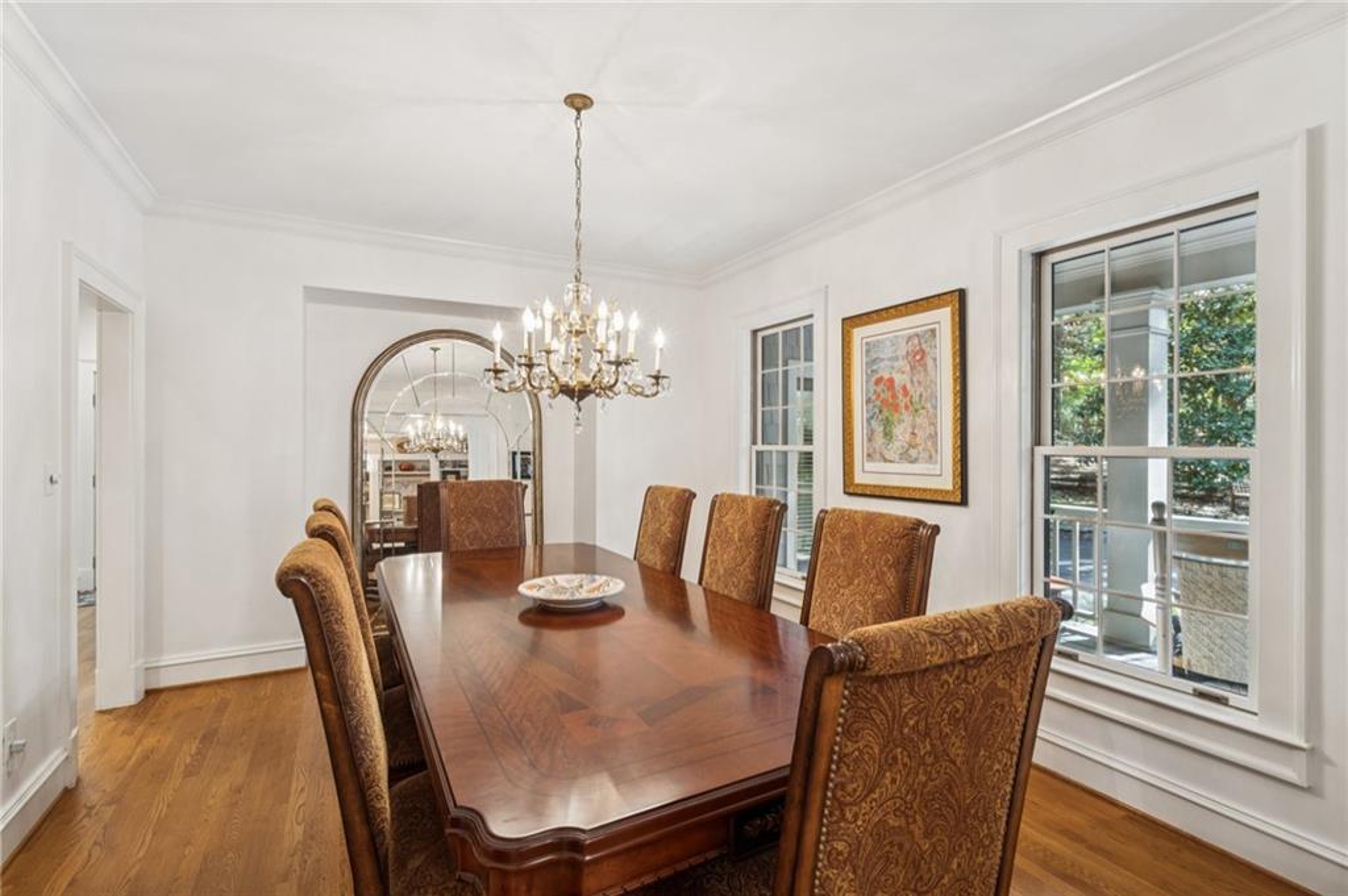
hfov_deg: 96.8
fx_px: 599
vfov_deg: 73.7
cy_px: 448
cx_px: 674
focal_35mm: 16
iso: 400
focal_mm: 16
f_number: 5.6
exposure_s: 1/25
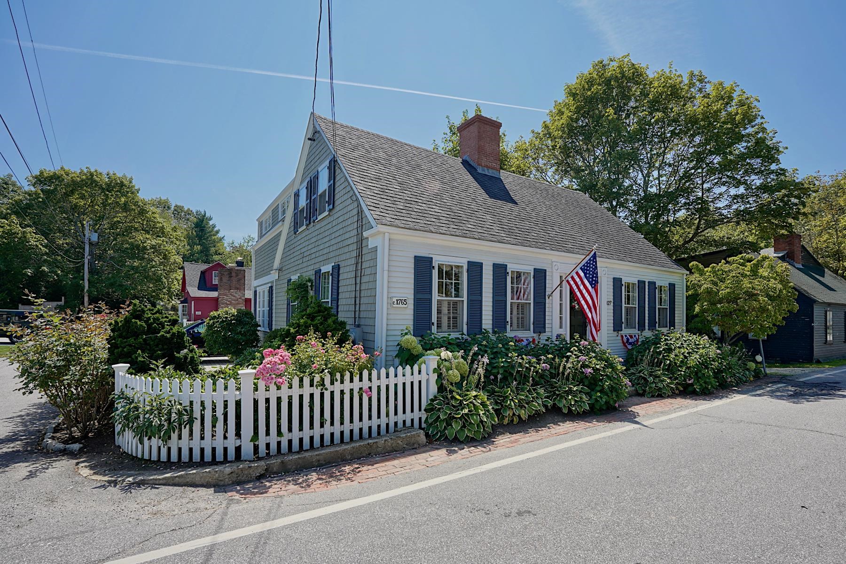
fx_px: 329
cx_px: 423
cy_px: 282
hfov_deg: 104.3
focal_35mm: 14
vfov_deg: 81.2
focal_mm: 14
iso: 100
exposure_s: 1/200
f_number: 7.1
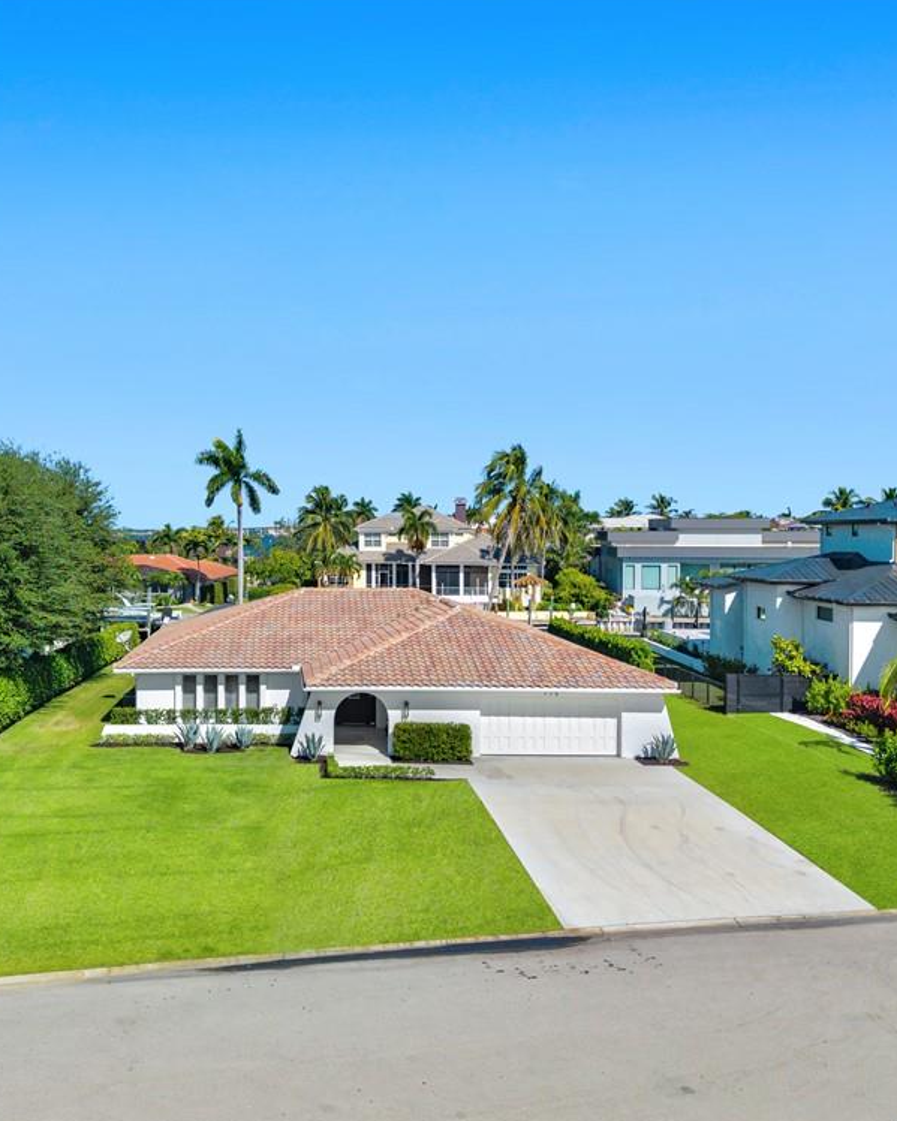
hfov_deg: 45.0
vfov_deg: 55.7
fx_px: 1062
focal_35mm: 32
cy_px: 556
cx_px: 291
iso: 100
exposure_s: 1/800
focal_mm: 8.67
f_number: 1.8
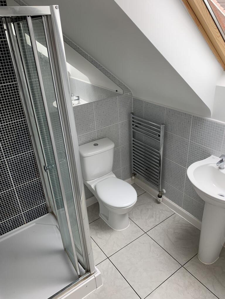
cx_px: 112
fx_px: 225
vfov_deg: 67.3
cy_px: 150
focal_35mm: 26
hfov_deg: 53.1
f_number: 1.8
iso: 32
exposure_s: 1/122
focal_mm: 4.25
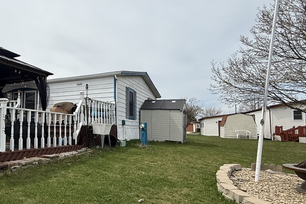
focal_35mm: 27
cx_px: 59
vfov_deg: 47.9
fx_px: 229
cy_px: 108
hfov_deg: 61.6
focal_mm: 2.22
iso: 50
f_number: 2.2
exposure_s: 1/3460
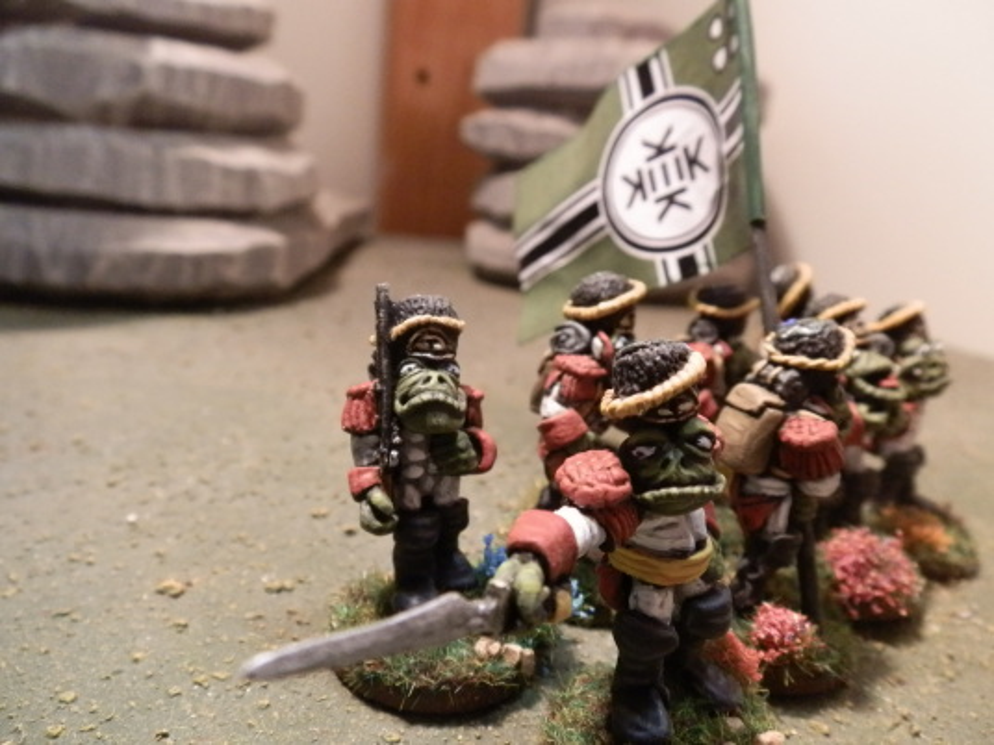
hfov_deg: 63.4
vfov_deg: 49.7
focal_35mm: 28
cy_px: 372
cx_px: 497
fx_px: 804
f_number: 3.1
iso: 400
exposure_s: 1/50
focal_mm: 5
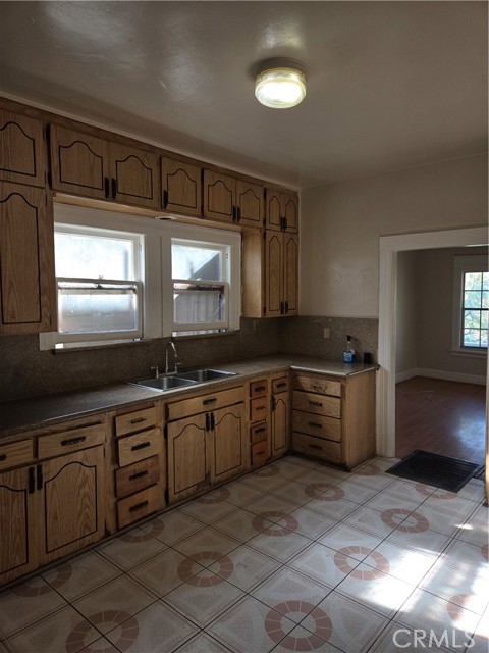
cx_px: 244
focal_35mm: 23
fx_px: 433
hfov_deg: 58.9
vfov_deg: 73.9
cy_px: 326
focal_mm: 5.4
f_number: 1.8
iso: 40
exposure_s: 1/120
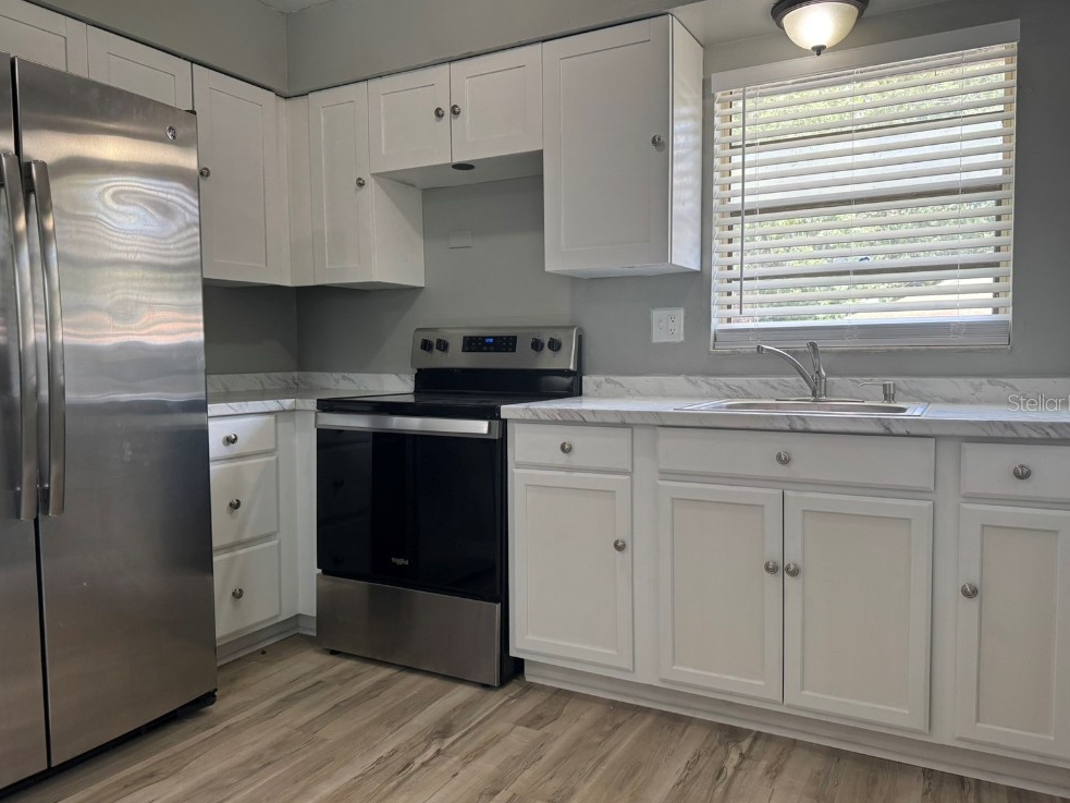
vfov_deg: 54.9
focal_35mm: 25
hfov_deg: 69.4
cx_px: 553
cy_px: 402
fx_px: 773
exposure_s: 1/120
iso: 160
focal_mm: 6.76
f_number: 1.78
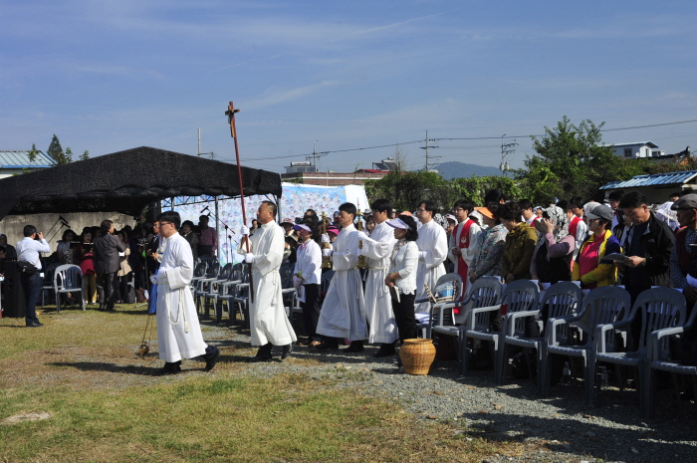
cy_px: 232
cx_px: 348
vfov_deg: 28.0
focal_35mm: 48
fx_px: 928
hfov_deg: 41.2
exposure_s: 1/500
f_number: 10
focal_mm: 48
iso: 200
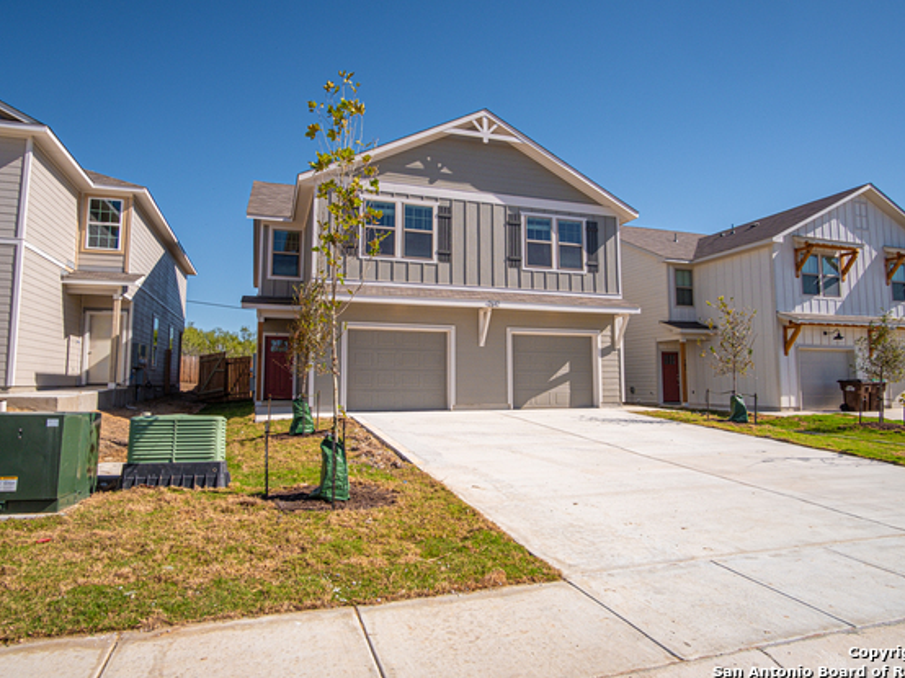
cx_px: 456
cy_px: 332
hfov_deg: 81.8
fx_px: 523
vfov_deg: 65.9
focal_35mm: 20
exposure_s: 1/500
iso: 200
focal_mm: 12
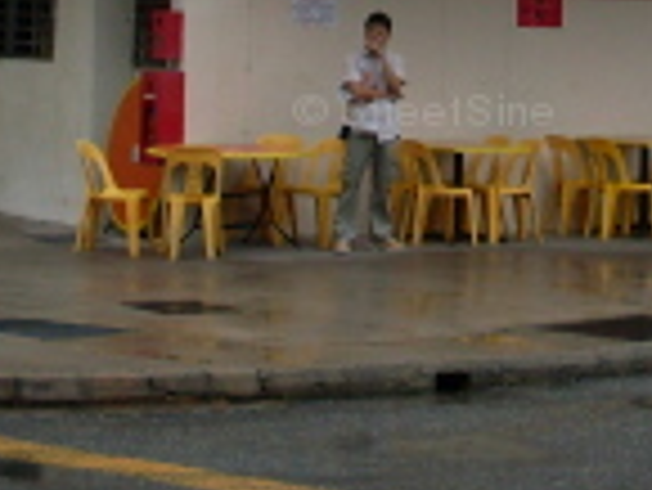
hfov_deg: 13.5
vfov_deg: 9.9
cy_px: -333
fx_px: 2715
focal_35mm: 144
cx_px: 630
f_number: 2.8
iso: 80
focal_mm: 6.3
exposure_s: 1/350
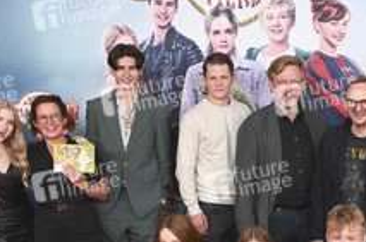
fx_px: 710
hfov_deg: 28.5
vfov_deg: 19.0
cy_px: 225
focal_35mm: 70
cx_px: 271
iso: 1000
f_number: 8
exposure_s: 1/125
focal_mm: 33
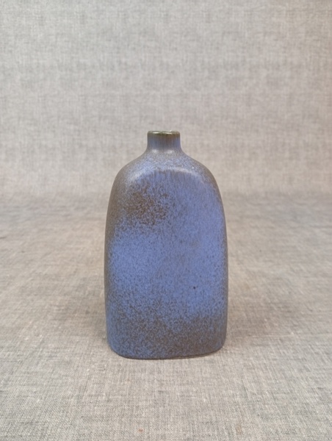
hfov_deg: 51.5
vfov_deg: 65.2
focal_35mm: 27
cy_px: 220
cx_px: 166
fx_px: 344
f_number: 1.8
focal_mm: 3.98
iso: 535
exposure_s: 1/33.3
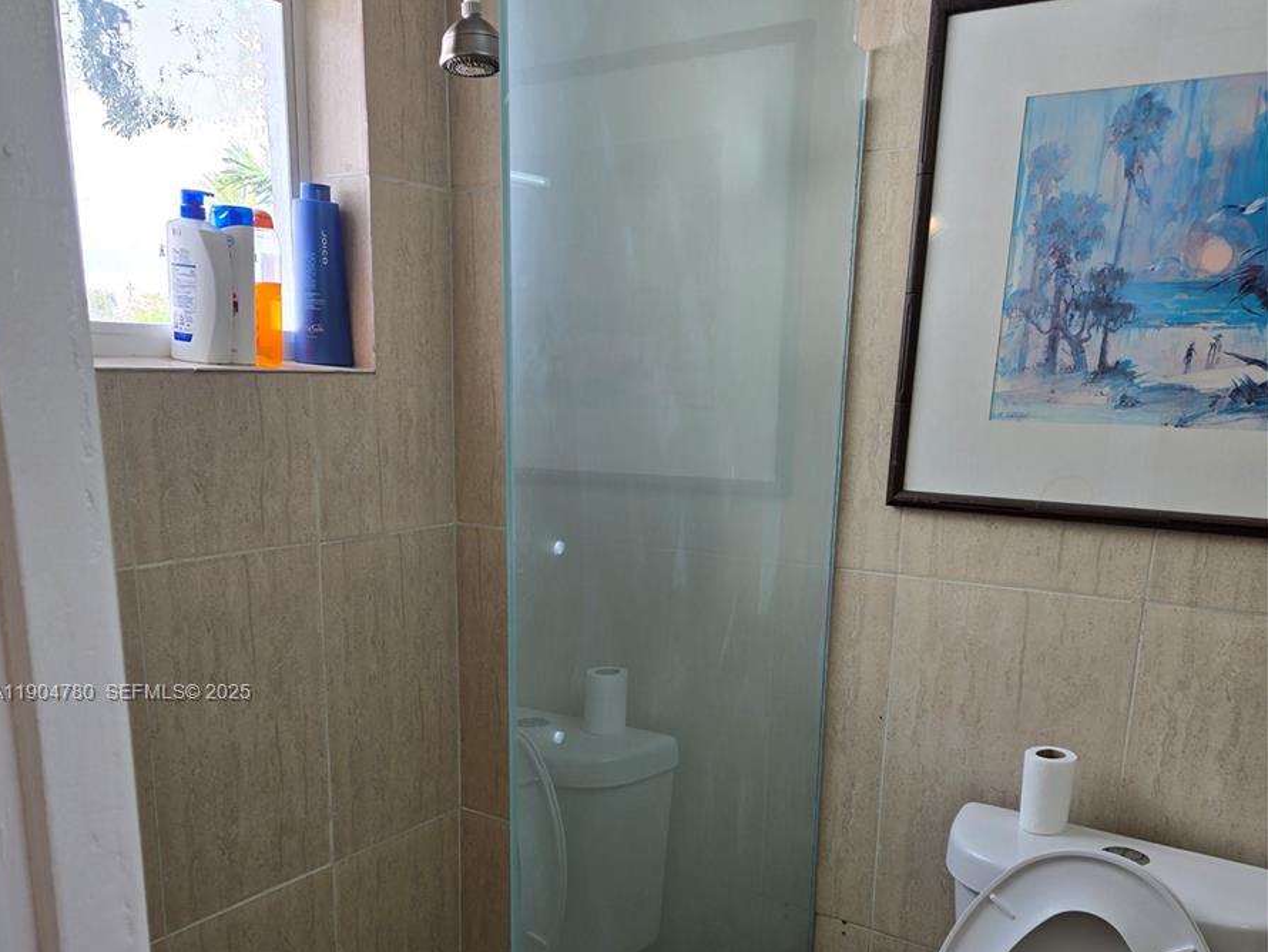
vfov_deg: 44.2
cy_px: 694
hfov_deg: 58.3
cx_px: 628
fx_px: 1136
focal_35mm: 31
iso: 32
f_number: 1.8
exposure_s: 1/120
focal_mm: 5.4
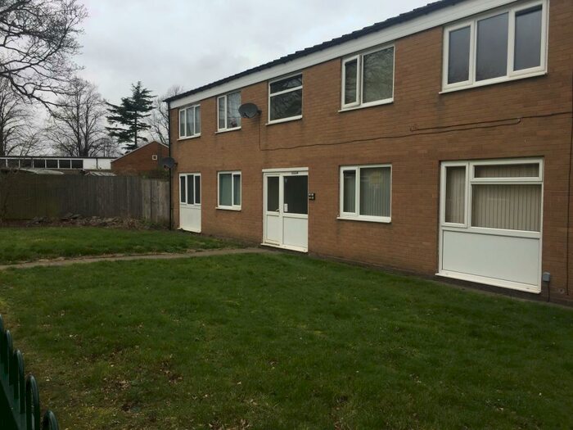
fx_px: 480
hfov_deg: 61.7
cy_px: 215
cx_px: 286
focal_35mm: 29
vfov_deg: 48.2
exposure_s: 1/670
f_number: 2.2
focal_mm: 4.15
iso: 32
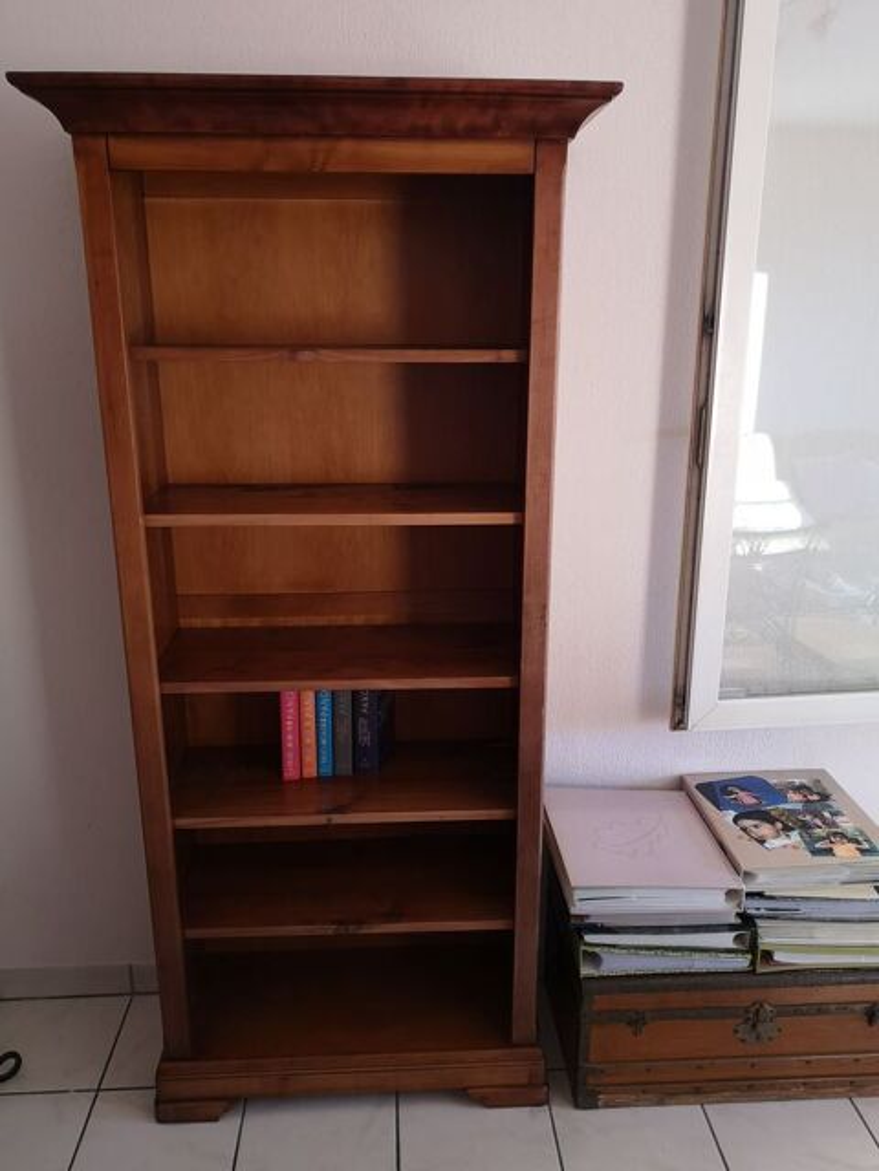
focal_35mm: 27
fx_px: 914
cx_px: 440
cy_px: 586
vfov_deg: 65.3
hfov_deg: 51.4
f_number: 1.8
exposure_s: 1/100
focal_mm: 5.58
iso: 400
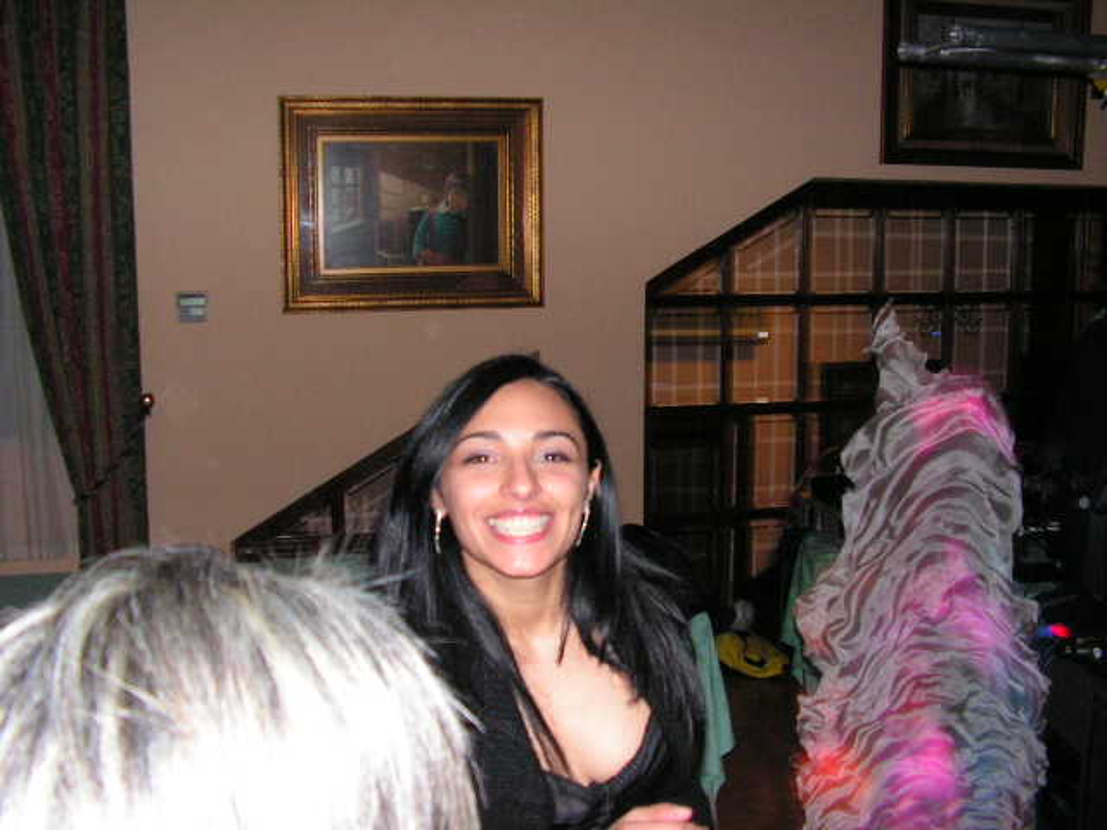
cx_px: 554
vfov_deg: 39.7
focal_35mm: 36
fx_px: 1151
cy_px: 415
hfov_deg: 51.4
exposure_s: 1/40
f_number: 3.2
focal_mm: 6
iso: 200
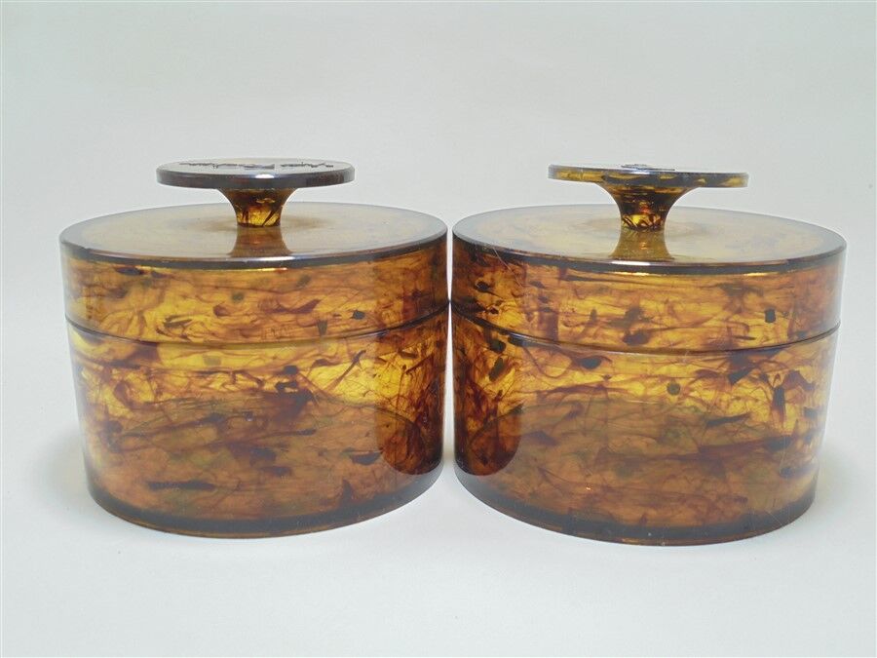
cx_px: 438
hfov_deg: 49.0
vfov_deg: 37.7
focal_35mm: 38
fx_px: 963
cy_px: 329
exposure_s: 1/30
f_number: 4.2
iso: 100
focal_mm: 6.9
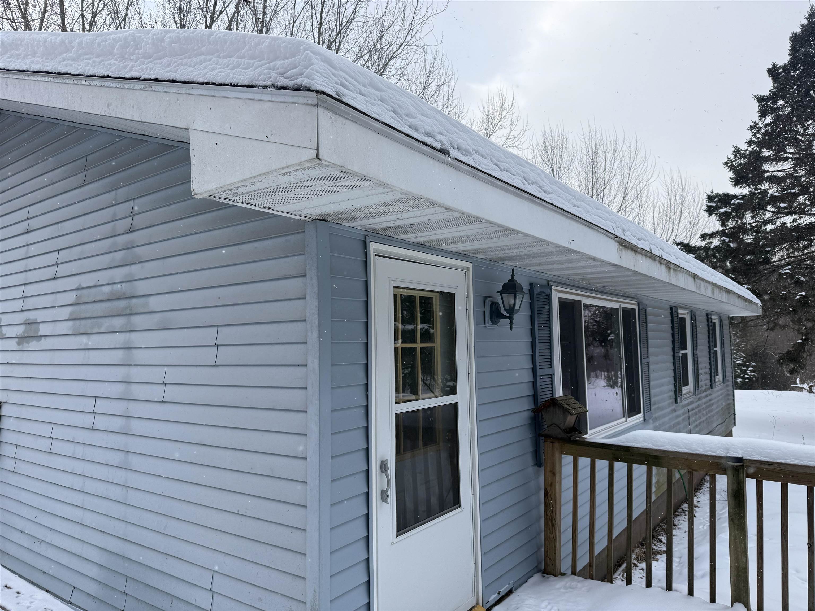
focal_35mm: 24
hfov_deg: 71.6
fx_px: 565
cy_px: 306
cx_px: 408
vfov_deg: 56.8
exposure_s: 1/888
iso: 80
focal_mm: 6.76
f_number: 1.78
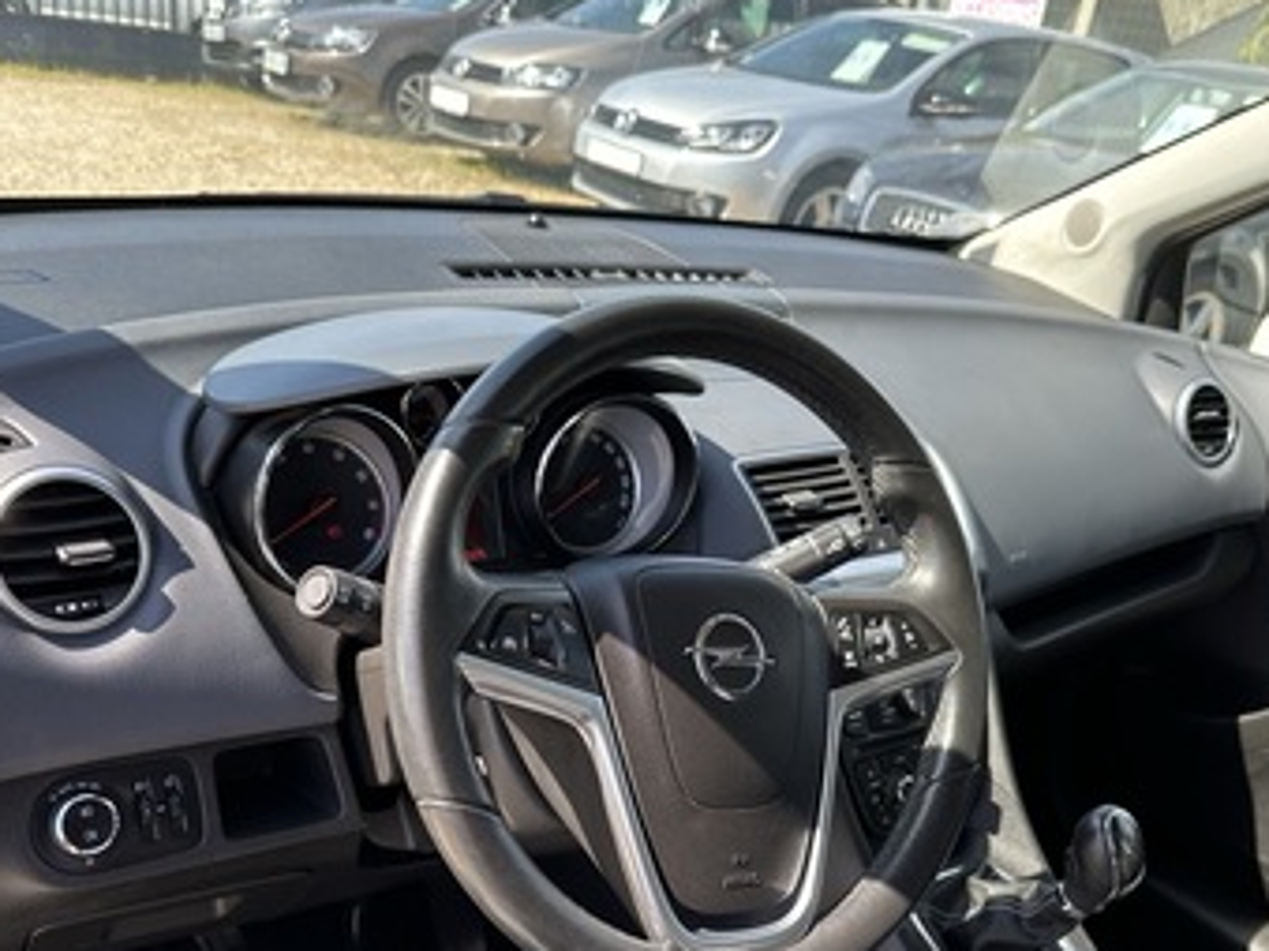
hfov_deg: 54.0
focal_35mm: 34
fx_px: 1246
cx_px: 636
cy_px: 648
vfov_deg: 41.1
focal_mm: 6.86
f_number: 1.78
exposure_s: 1/570
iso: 80
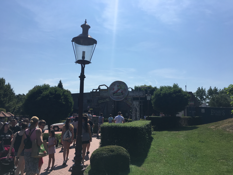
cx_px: 116
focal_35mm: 29
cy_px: 88
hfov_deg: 61.7
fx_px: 195
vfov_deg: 48.2
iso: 25
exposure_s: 1/2747
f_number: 2.2
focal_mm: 4.15
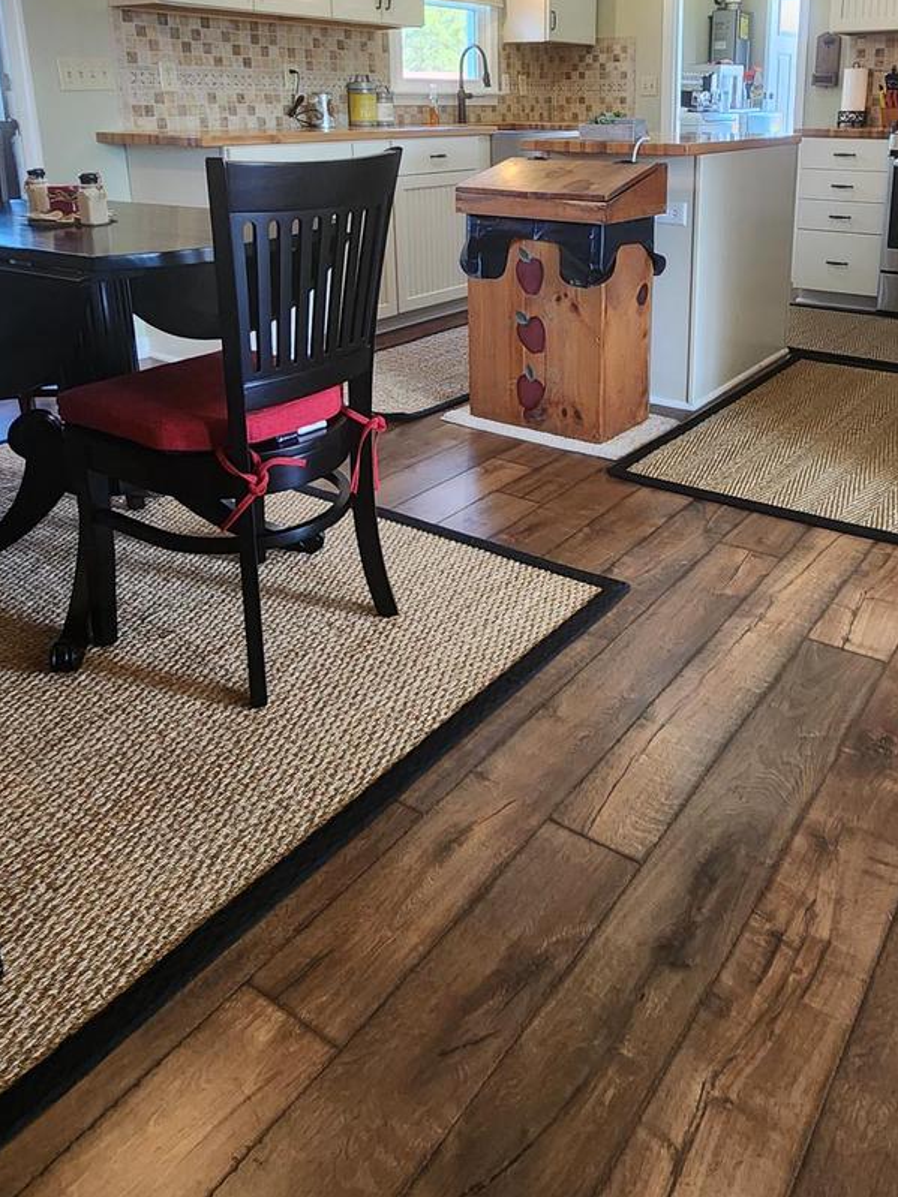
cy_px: 336
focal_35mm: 25
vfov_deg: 66.1
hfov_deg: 53.9
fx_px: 865
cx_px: 588
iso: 250
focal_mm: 2.2
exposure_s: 1/60
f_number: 2.2
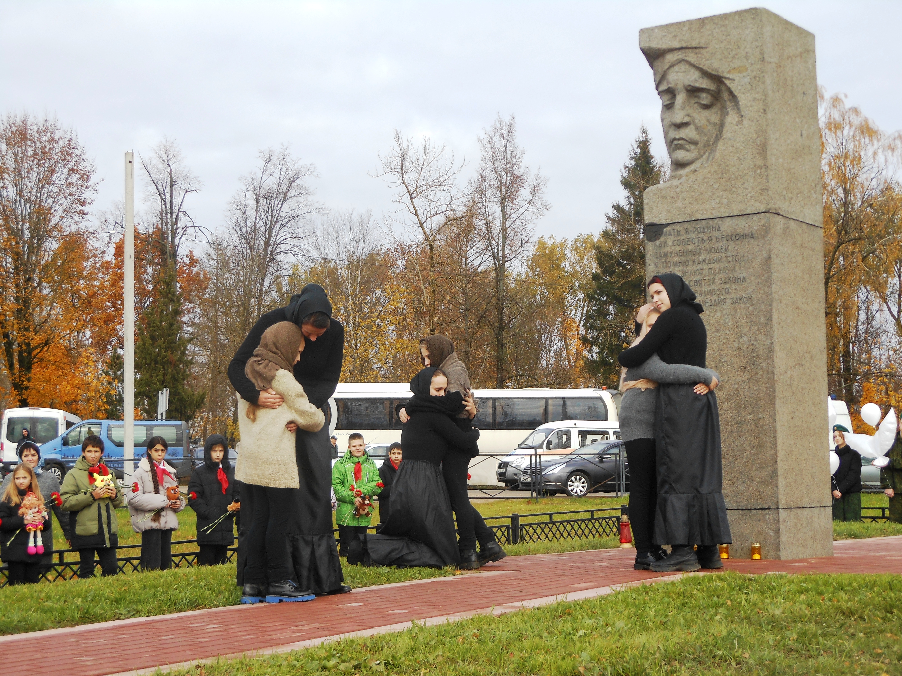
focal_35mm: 66
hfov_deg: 29.4
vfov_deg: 22.3
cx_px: 451
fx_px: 1720
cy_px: 338
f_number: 4.3
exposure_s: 1/200
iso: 80
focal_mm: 11.7
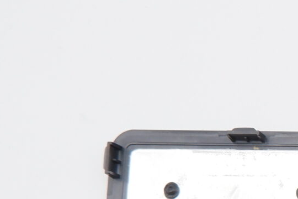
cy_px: 282
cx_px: 542
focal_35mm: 109
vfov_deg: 12.1
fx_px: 902
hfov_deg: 15.9
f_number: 5.6
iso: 800
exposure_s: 1/180
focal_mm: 15
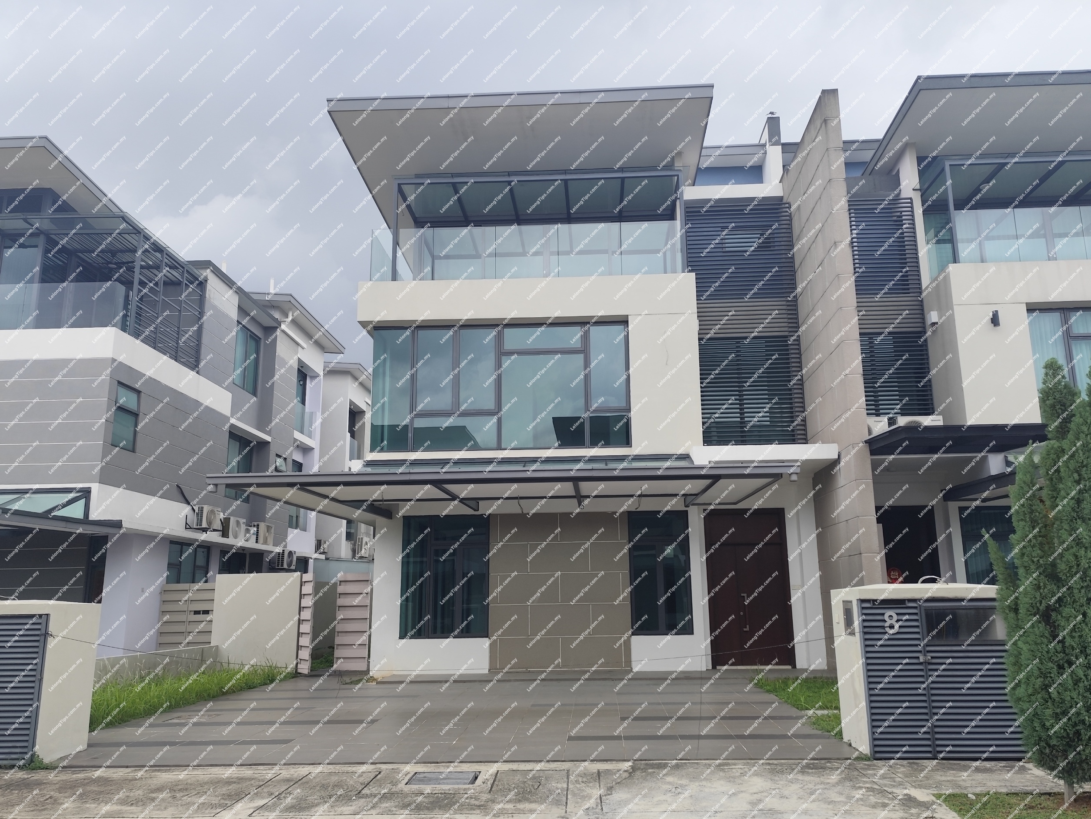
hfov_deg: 73.9
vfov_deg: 58.9
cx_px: 546
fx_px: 725
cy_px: 410
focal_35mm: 23
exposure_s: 1/505
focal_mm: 6.14
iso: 50
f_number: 1.65
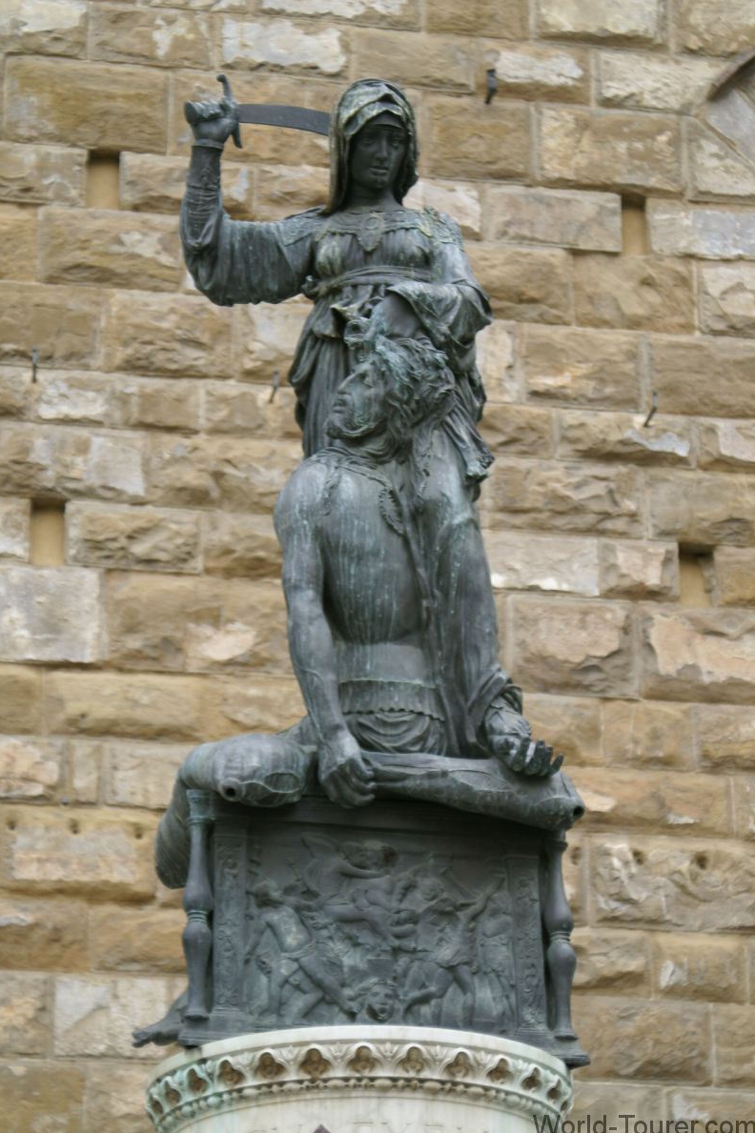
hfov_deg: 12.9
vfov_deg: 19.3
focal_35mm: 106
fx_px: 3336
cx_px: 377
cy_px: 571
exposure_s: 1/125
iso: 200
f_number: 5.6
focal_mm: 70
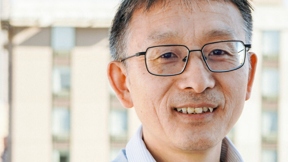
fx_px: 985
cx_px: 64
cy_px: 167
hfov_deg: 16.5
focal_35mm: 129
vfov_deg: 9.3
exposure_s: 1/250
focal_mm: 49
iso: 100
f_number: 5
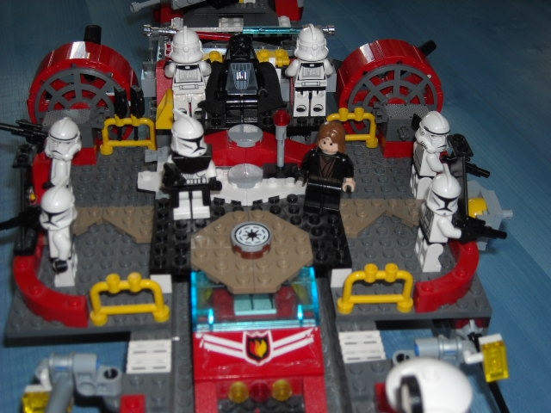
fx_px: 860
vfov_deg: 27.0
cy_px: 206
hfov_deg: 35.5
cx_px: 276
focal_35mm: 54
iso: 64
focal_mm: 8.85
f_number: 3.3
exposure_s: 1/60
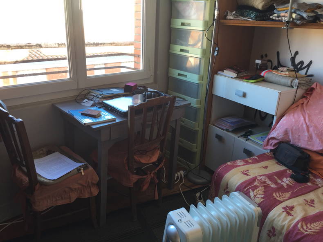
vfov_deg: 48.2
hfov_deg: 61.7
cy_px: 121
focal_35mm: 29
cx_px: 162
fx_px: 271
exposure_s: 1/50
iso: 40
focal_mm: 4.15
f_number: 2.2
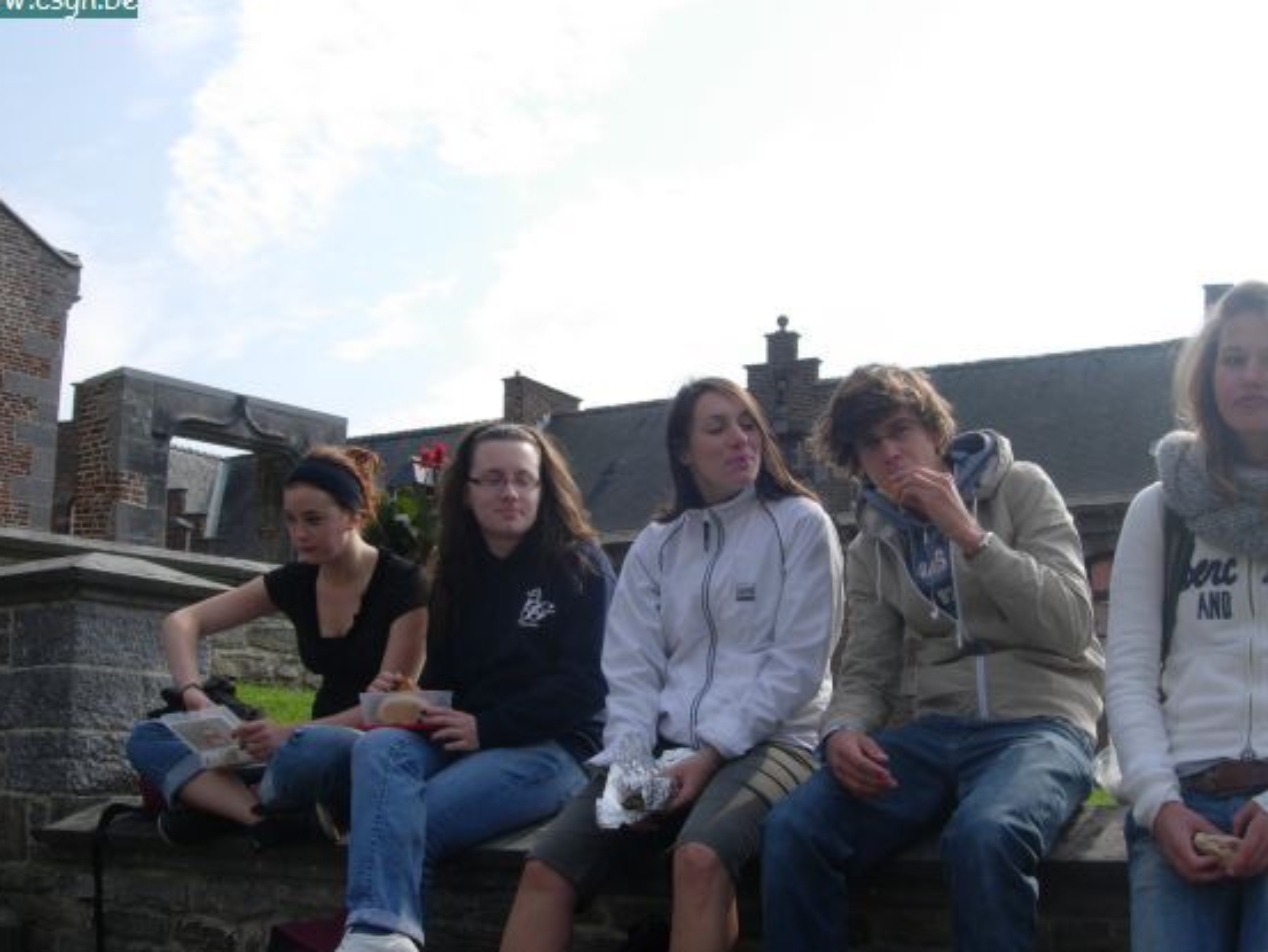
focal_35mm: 44
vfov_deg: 32.9
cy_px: 528
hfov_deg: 42.9
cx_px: 683
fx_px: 1612
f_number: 4.8
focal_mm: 7.8
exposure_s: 1/558
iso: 64
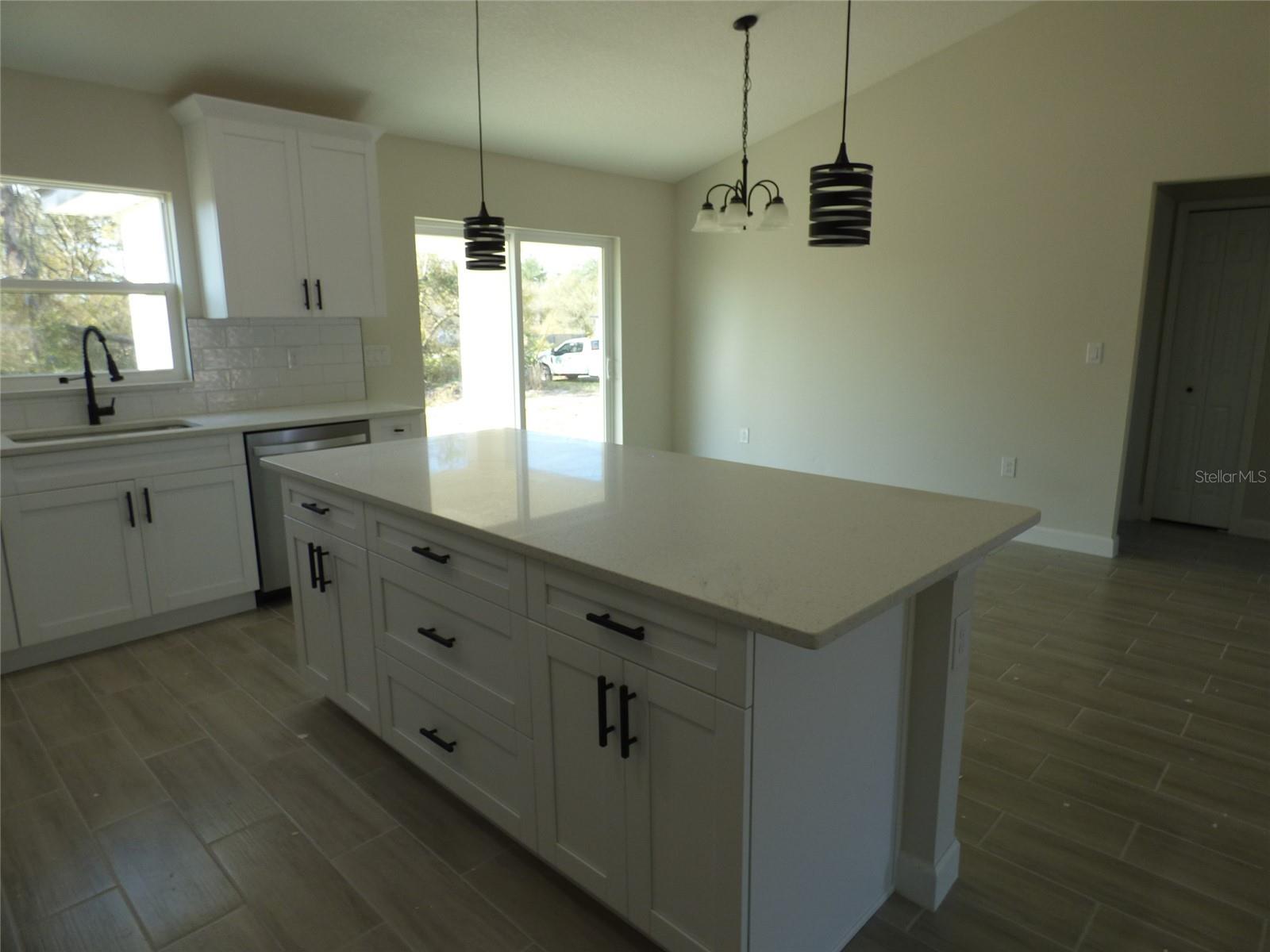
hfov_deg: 81.7
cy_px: 476
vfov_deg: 66.0
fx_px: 734
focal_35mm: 20
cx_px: 635
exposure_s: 1/125
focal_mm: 3.58
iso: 100
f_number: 2.8
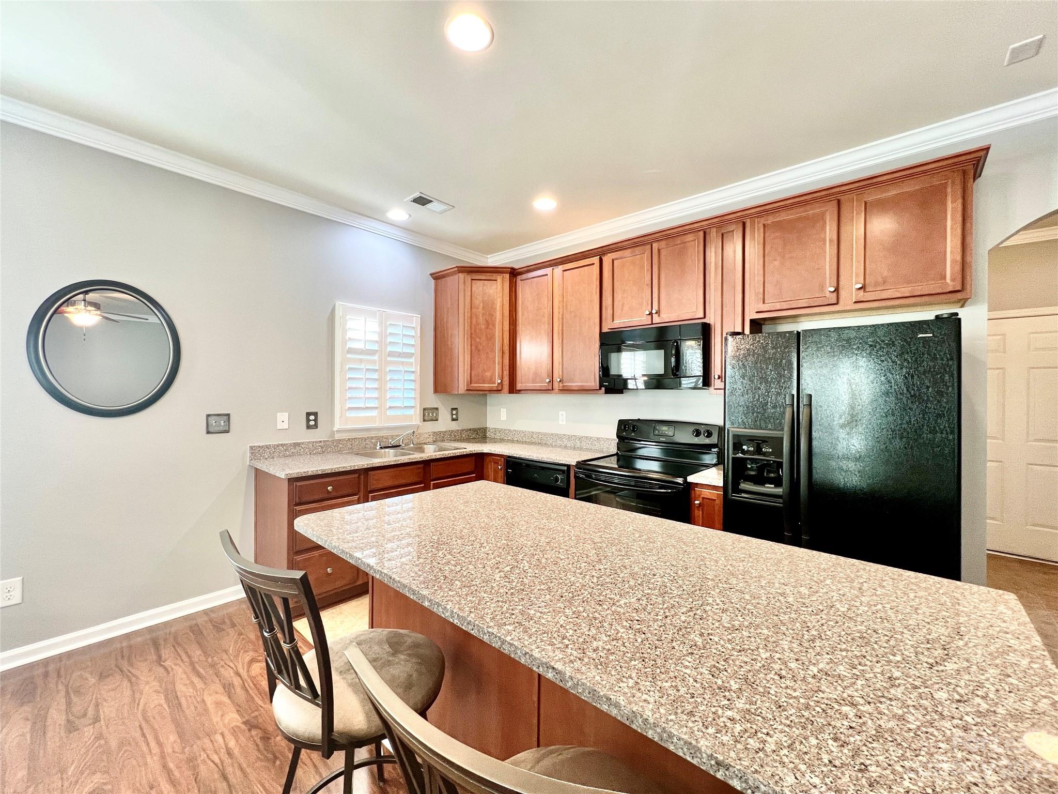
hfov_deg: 106.2
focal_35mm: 13
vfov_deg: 89.9
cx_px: 529
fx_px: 397
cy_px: 397
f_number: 1.8
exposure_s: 1/60
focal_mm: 1.57
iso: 160
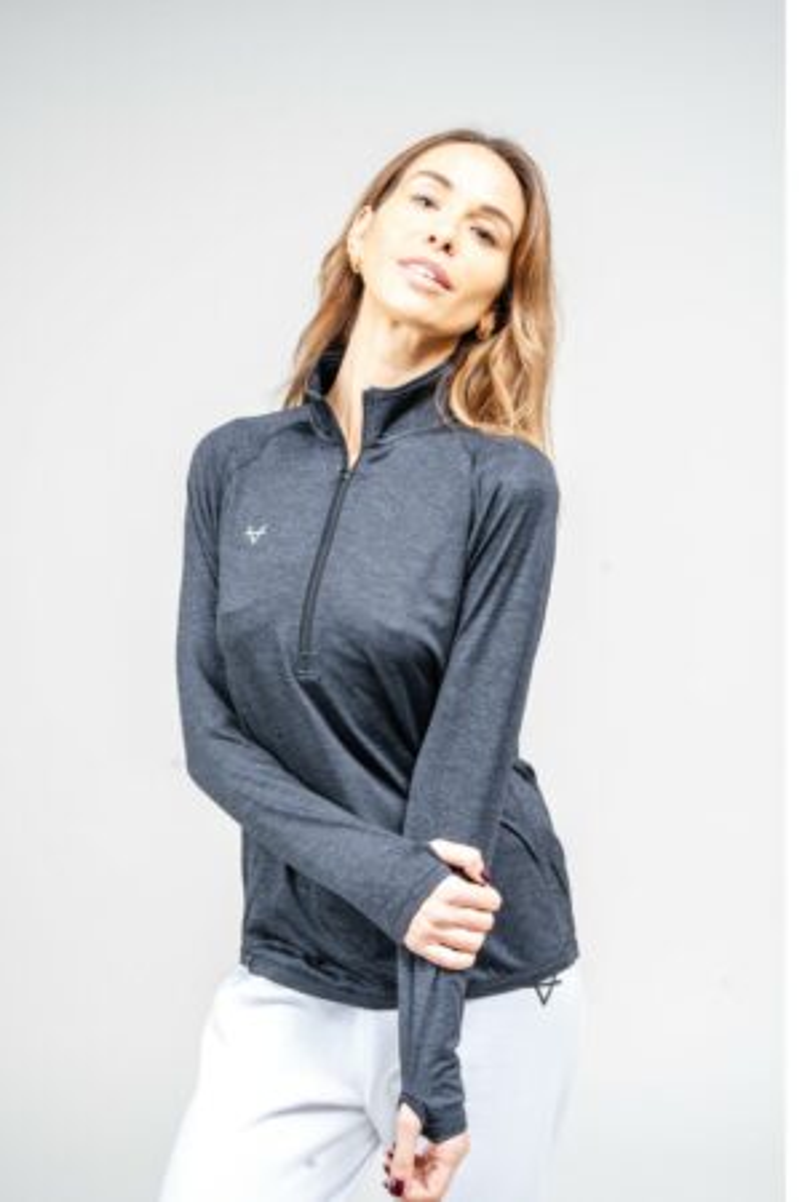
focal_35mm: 67
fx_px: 2242
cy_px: 601
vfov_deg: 30.0
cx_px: 401
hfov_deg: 20.3
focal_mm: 67.1
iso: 320
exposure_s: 1/60
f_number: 9
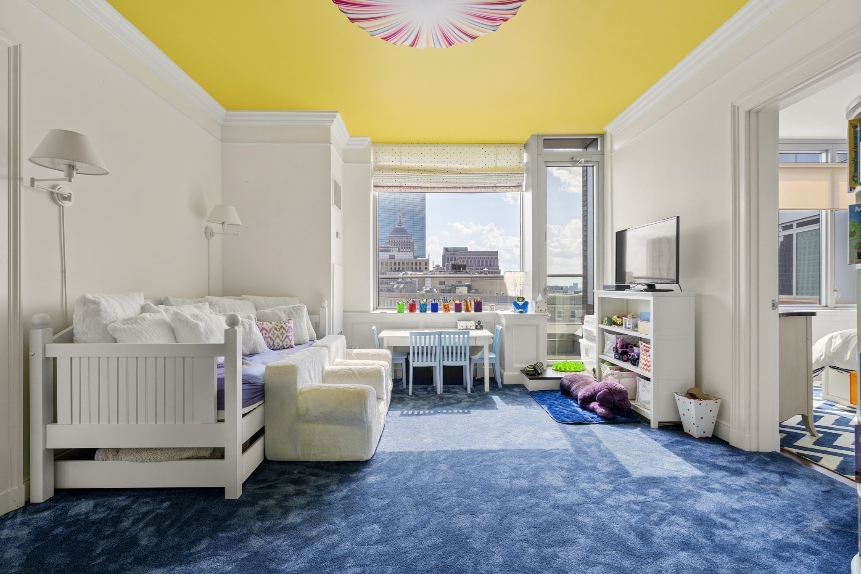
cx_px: 430
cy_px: 287
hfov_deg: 96.7
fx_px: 383
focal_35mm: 16
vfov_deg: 73.7
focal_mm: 16
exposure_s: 1/50
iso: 500
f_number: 9
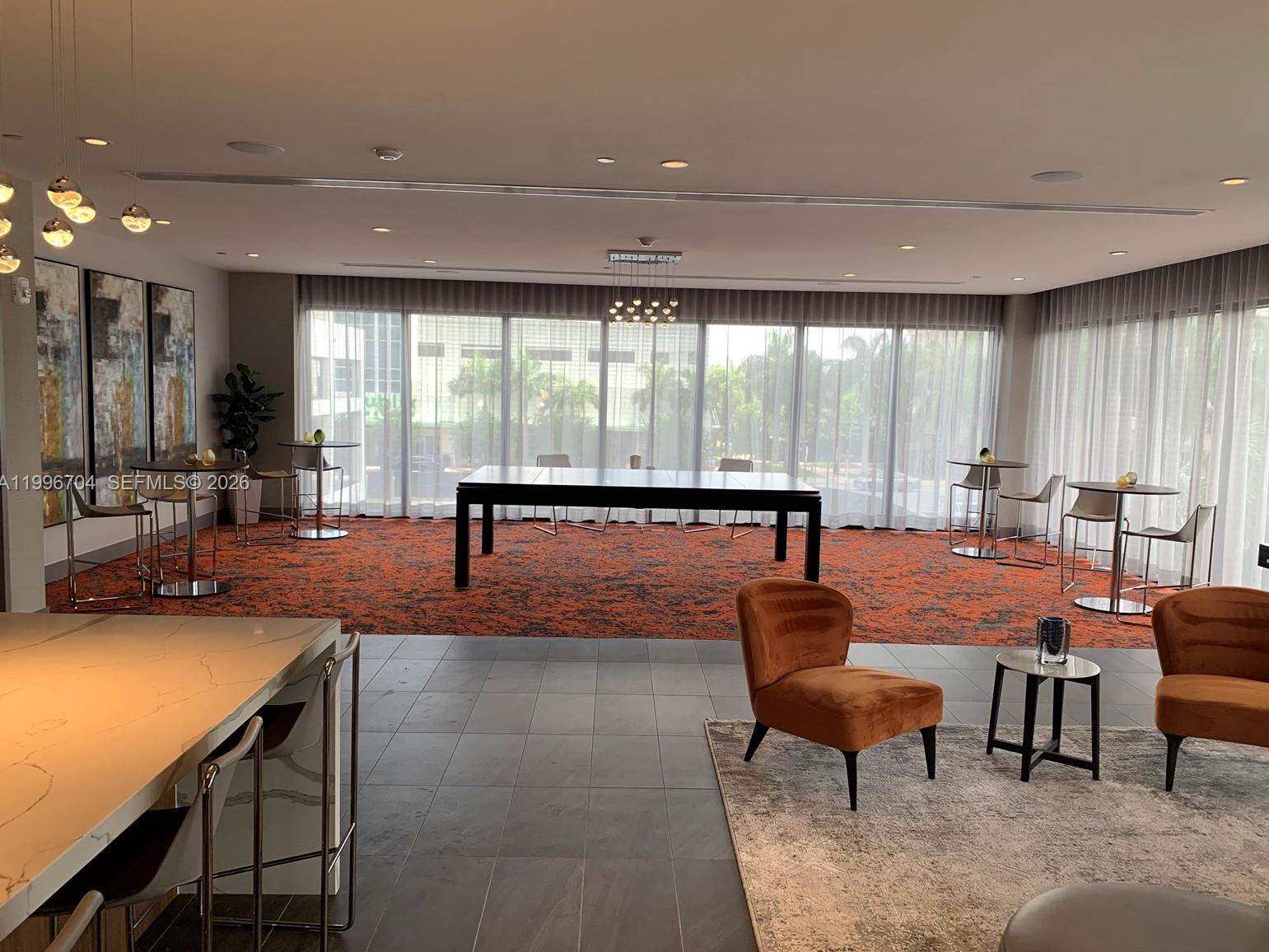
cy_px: 484
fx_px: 990
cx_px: 652
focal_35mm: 27
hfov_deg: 65.3
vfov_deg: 51.4
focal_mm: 4.25
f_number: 1.8
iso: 50
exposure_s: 1/120
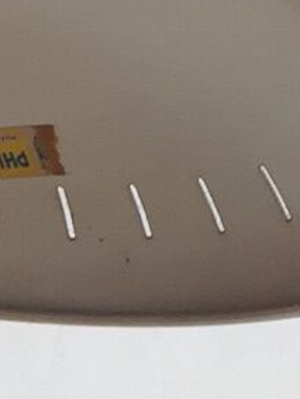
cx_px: -511
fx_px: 2415
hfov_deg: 6.6
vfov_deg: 8.9
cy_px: 819
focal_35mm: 209
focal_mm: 4.15
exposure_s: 1/50
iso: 32
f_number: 2.2
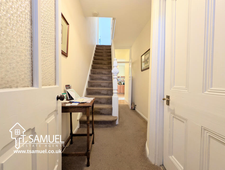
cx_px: 110
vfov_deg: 90.1
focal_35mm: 13
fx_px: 85
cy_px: 86
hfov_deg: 106.1
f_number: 1.95
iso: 43
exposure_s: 1/17.7
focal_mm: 2.23
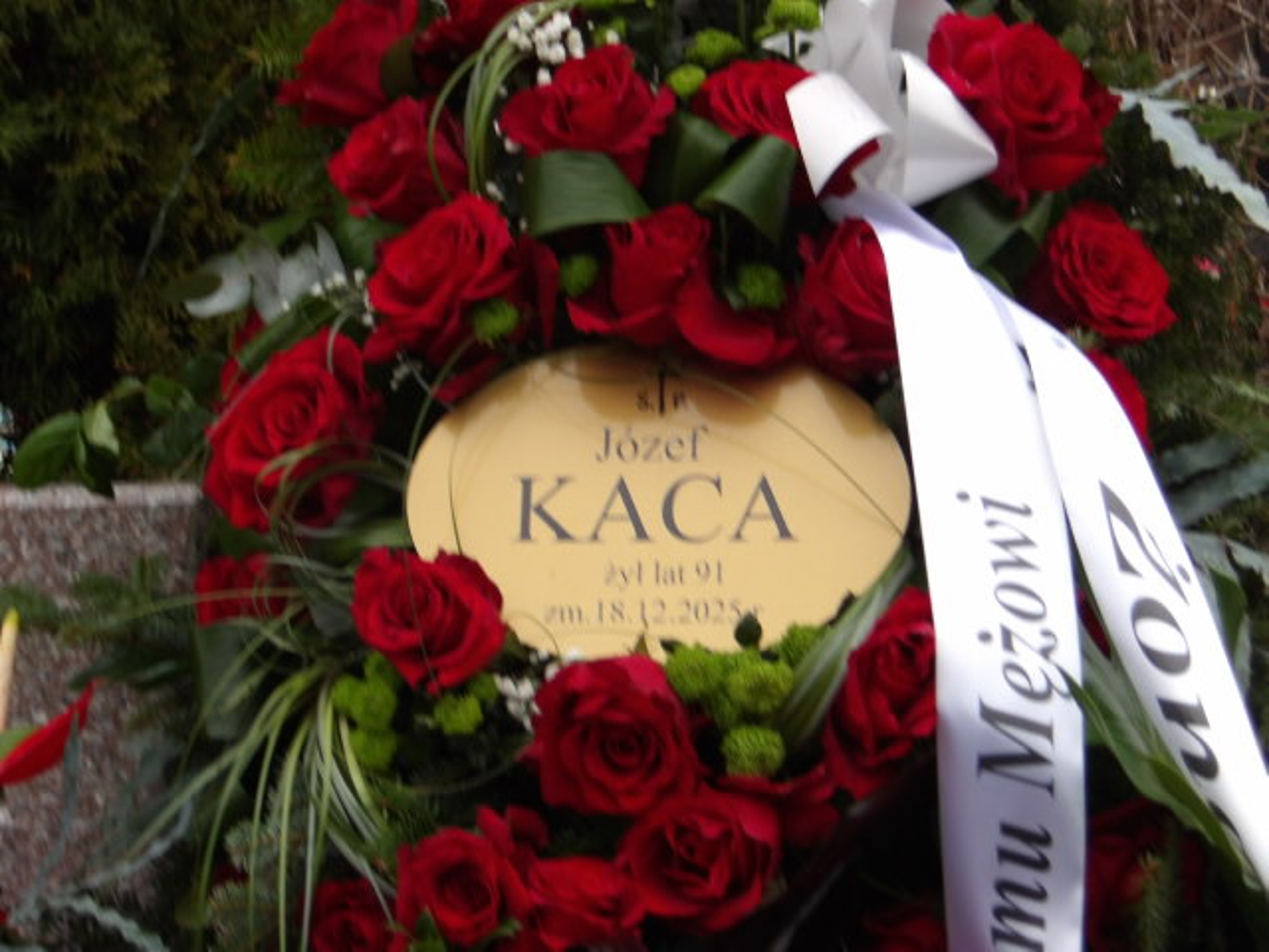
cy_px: 476
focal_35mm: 108
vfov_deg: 13.7
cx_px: 634
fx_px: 3959
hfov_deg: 18.2
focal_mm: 19.6
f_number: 6.6
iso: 377
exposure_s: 1/60
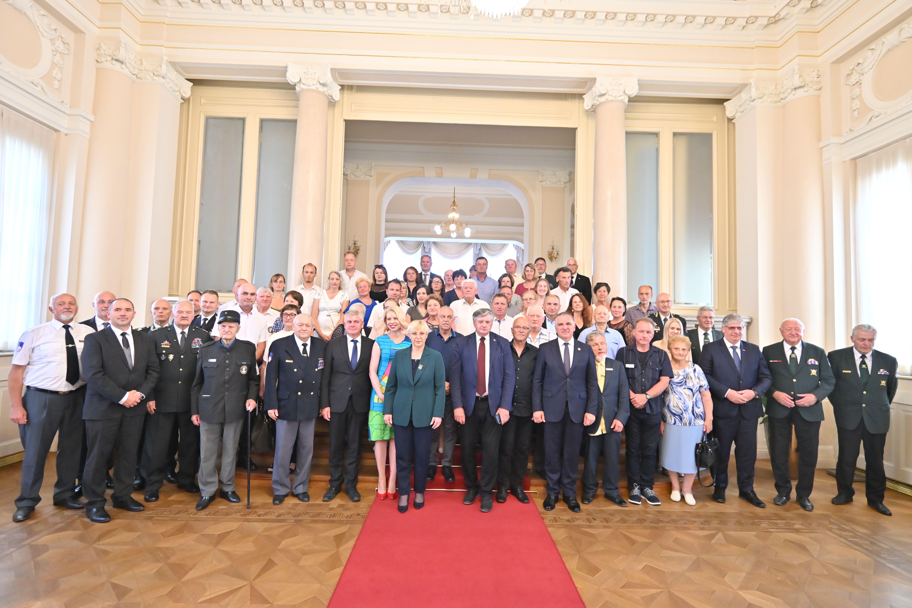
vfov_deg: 67.4
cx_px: 456
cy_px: 304
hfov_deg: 90.0
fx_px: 456
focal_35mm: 18
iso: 3200
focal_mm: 18
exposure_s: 1/250
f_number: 3.5
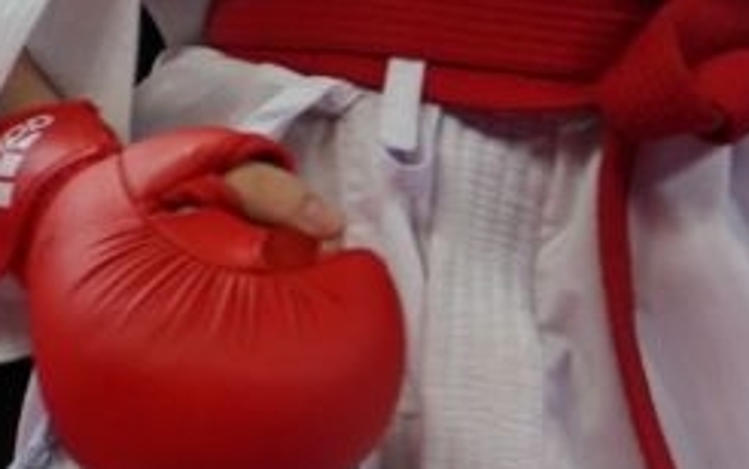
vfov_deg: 0.9
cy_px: -174
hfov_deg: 1.4
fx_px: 30184
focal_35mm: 1478
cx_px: 2235
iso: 1250
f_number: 2.8
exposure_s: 1/1000
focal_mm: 198
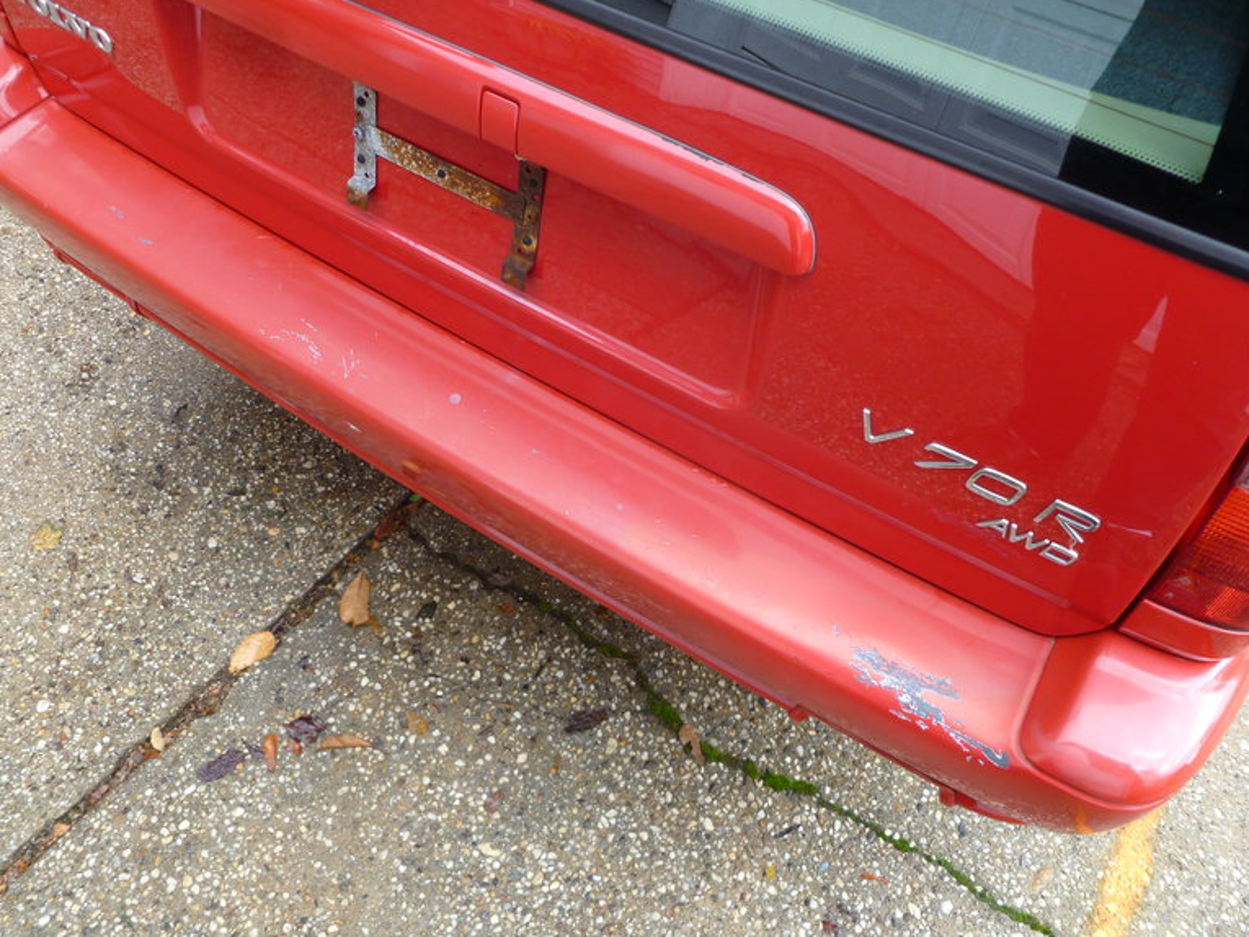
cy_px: 477
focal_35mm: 29
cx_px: 607
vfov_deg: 48.2
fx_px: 1047
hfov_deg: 61.6
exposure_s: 1/30
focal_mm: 5
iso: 80
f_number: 3.3
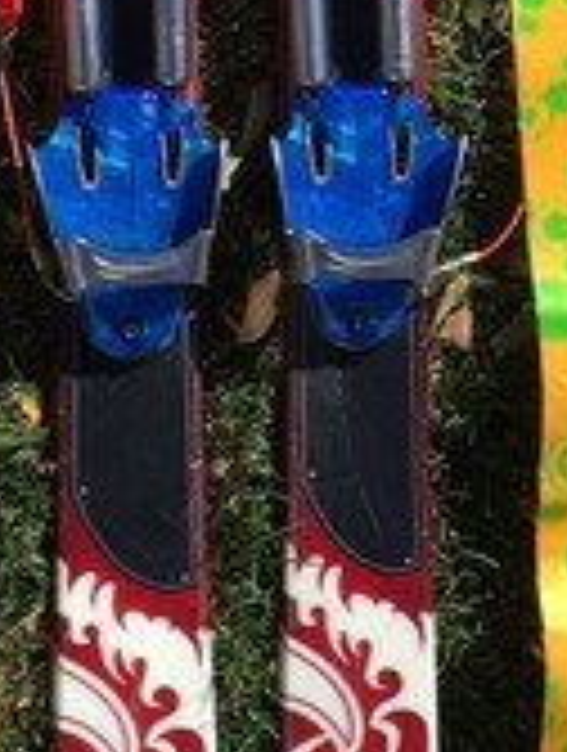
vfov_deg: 15.1
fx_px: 2828
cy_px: 180
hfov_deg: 11.2
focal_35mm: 130
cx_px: 695
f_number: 2.2
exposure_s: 1/1672
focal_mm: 4.15
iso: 25
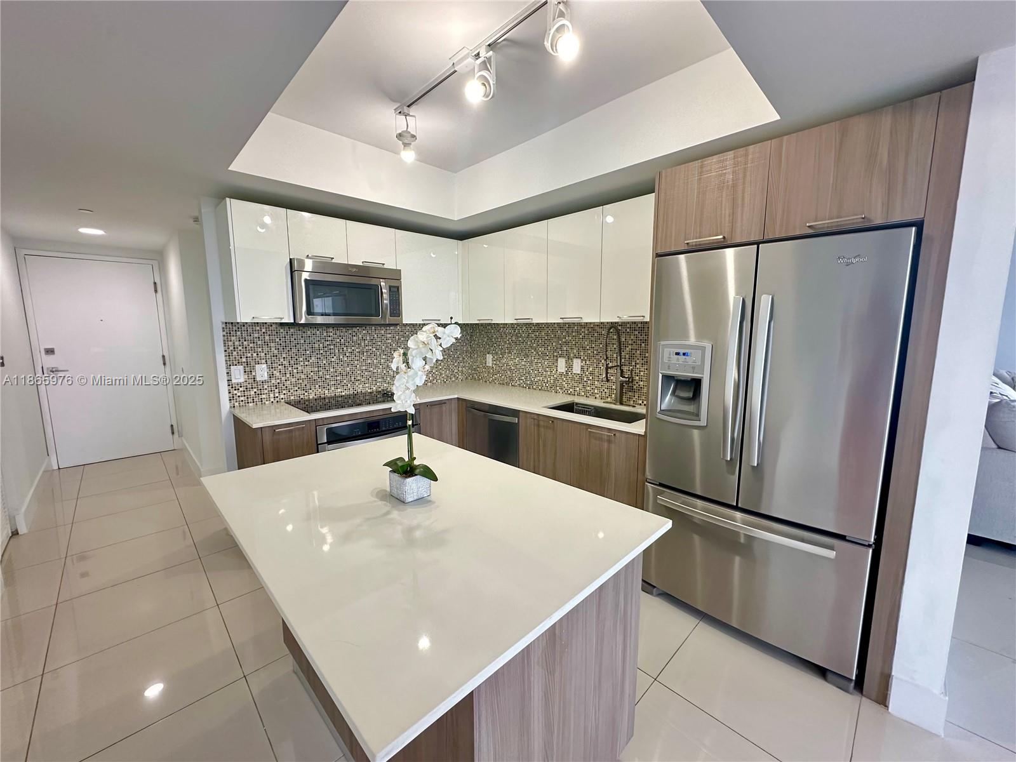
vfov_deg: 85.7
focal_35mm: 14
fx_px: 411
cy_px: 381
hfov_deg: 102.1
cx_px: 508
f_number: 2.2
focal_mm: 2.22
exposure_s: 1/120
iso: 320
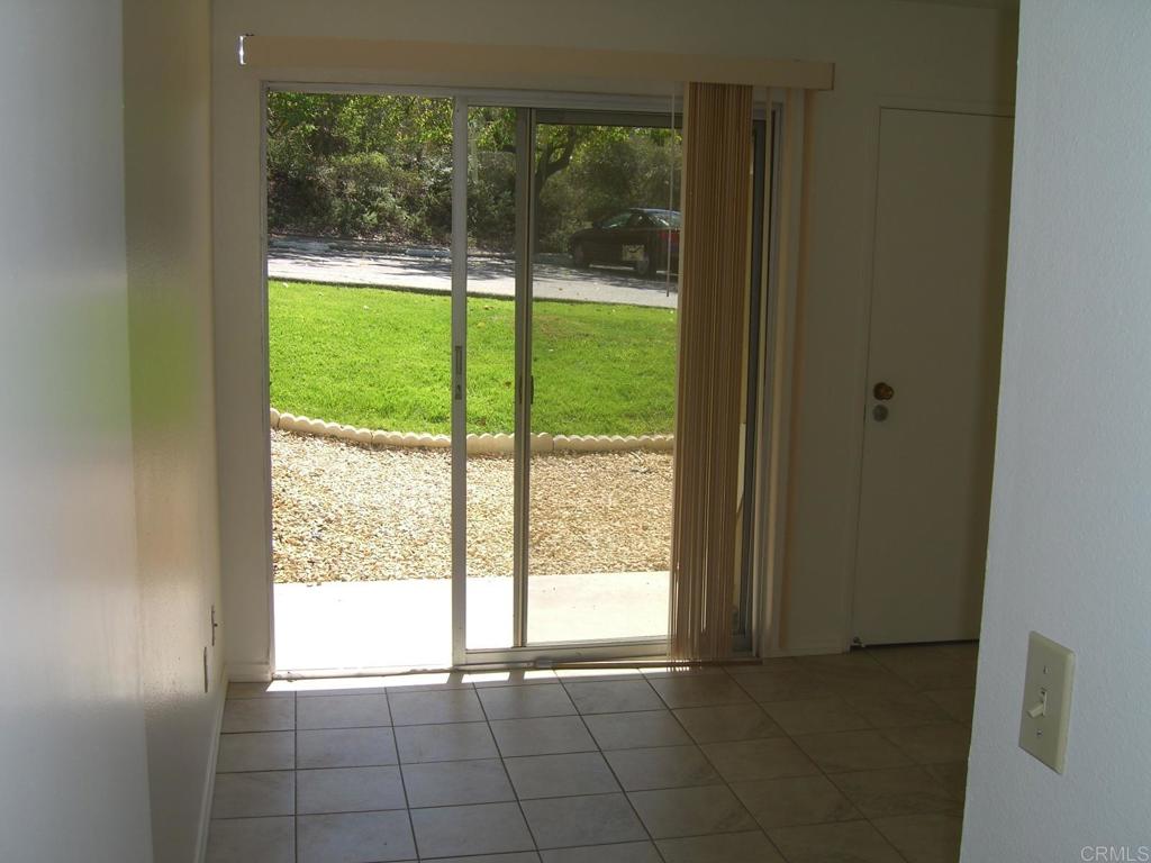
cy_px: 432
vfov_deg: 37.7
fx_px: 1264
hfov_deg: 49.0
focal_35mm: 38
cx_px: 576
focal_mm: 7.9
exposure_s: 1/250
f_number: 4
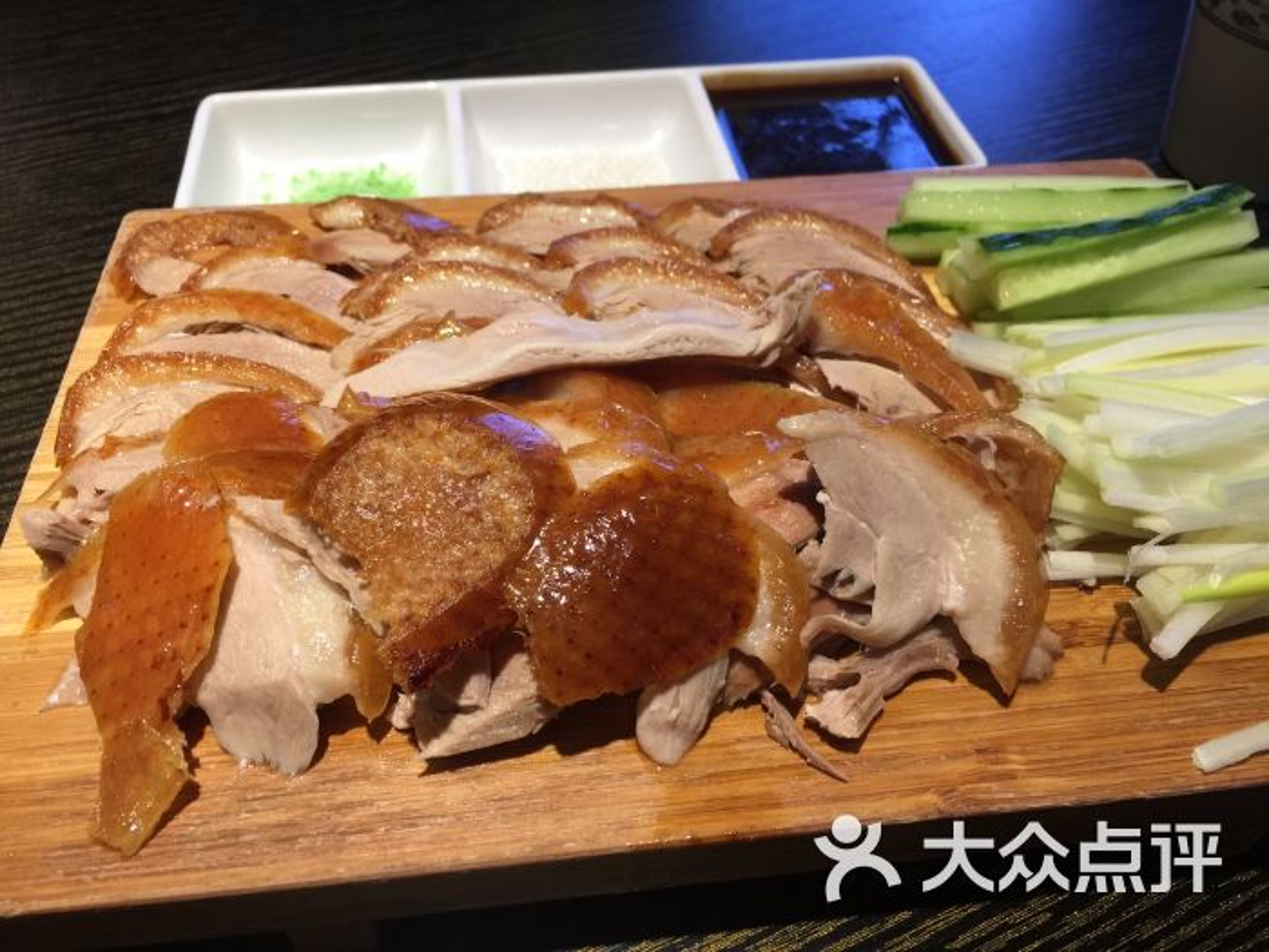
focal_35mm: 29
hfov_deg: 61.7
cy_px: 476
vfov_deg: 48.2
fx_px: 1063
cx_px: 634
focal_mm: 4.15
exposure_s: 1/33
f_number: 2.2
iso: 32
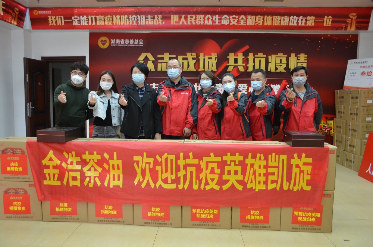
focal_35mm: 30
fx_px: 310
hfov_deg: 62.0
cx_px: 186
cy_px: 124
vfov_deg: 43.4
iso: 2500
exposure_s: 1/60
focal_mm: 20
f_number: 4
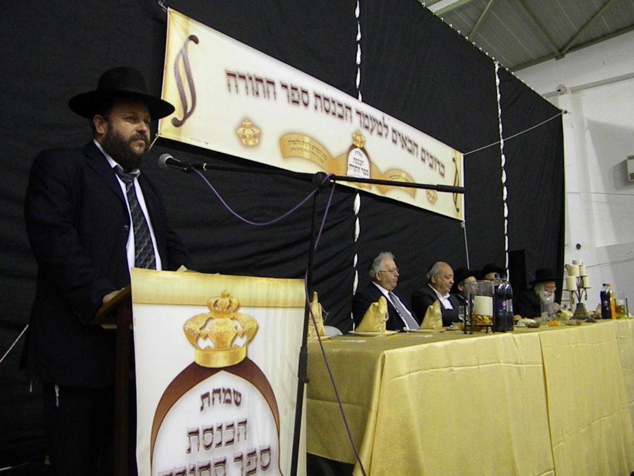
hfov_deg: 63.4
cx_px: 317
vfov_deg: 49.7
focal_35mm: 28
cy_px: 238
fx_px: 513
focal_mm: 5
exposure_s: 1/62.7
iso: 1177
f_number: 3.5
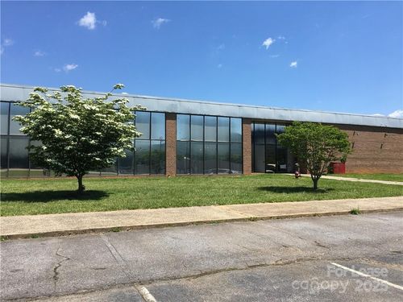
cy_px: 151
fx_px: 338
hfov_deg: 61.7
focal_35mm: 29
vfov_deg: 48.2
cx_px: 202
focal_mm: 4.15
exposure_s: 1/1304
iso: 25
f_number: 2.2
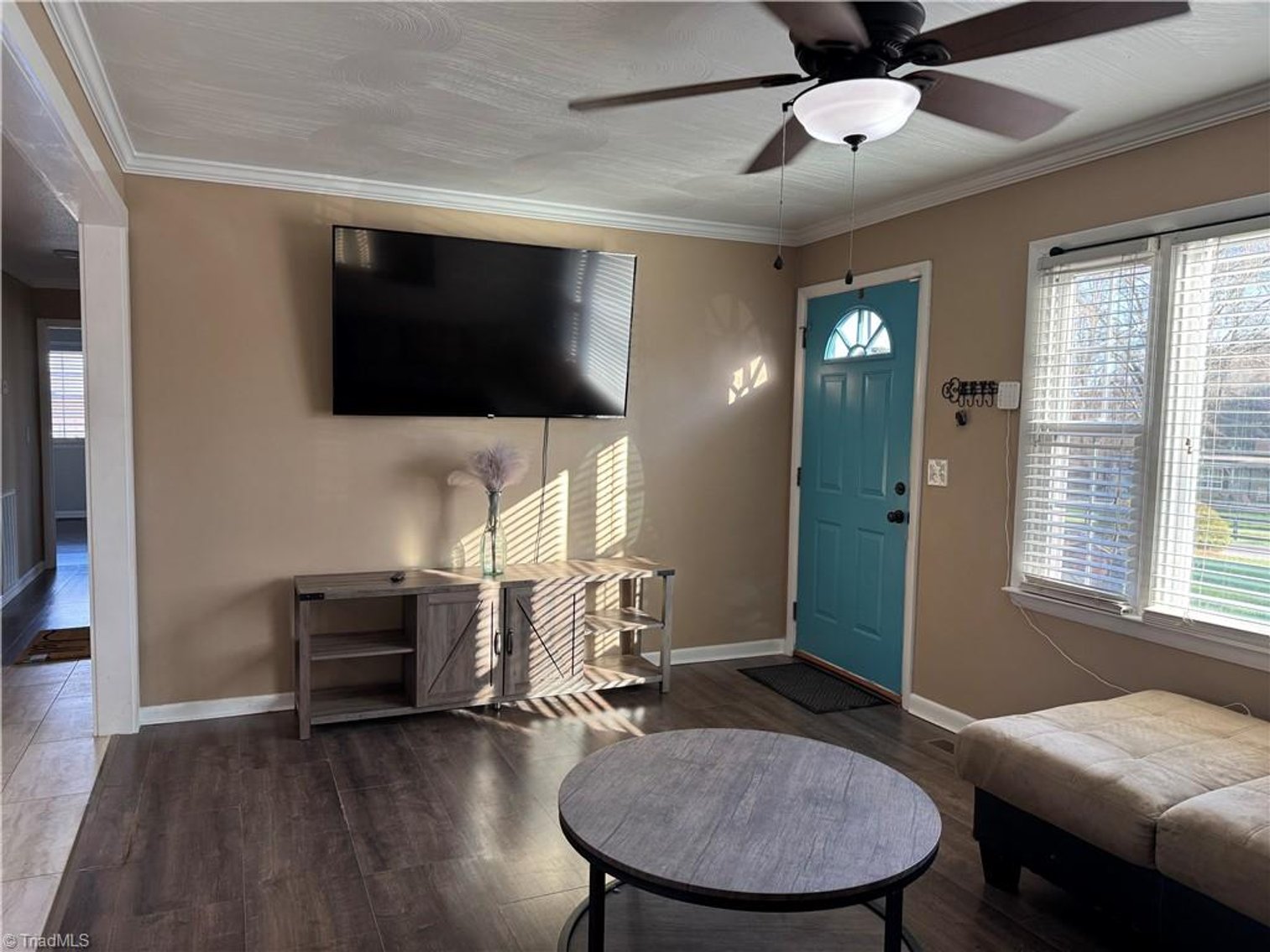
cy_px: 476
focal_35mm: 24
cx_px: 635
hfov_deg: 71.6
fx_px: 881
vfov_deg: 56.8
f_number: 1.78
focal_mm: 6.76
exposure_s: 1/120
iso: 160
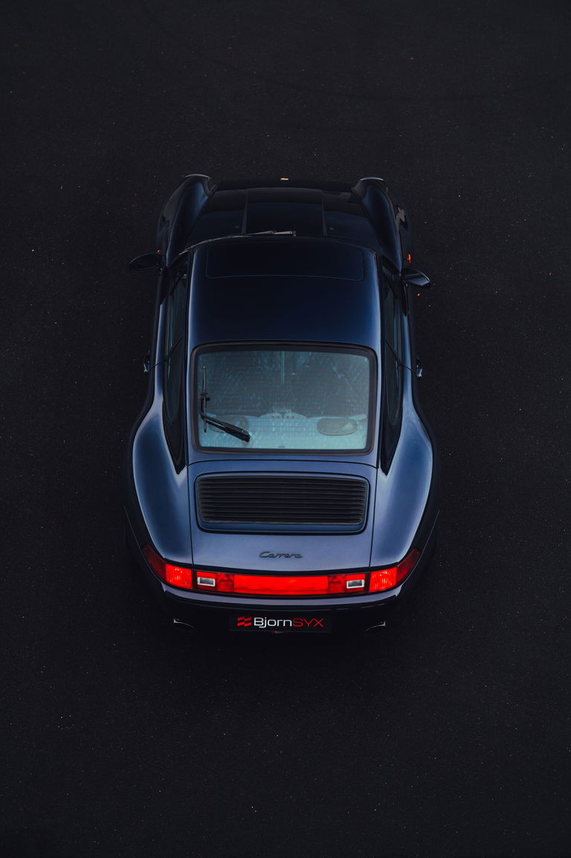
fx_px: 1667
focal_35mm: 70
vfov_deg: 28.9
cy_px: 429
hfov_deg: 19.4
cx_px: 286
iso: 800
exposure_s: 1/320
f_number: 5
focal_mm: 70
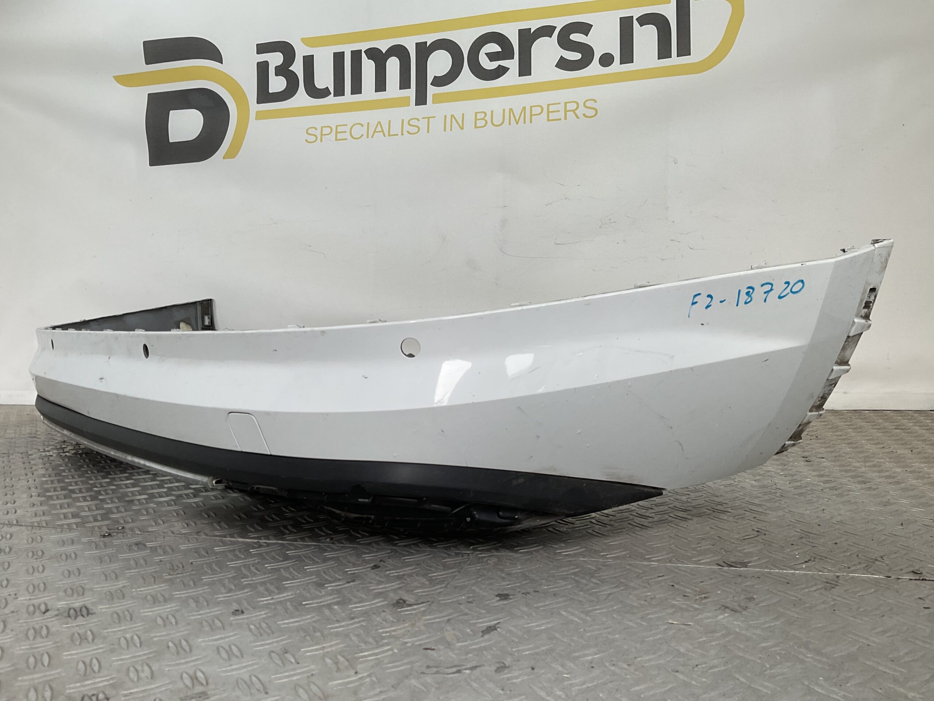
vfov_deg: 48.2
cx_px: 467
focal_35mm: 29
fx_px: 782
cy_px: 350
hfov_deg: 61.7
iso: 16
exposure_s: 1/276
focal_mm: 3
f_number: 1.8
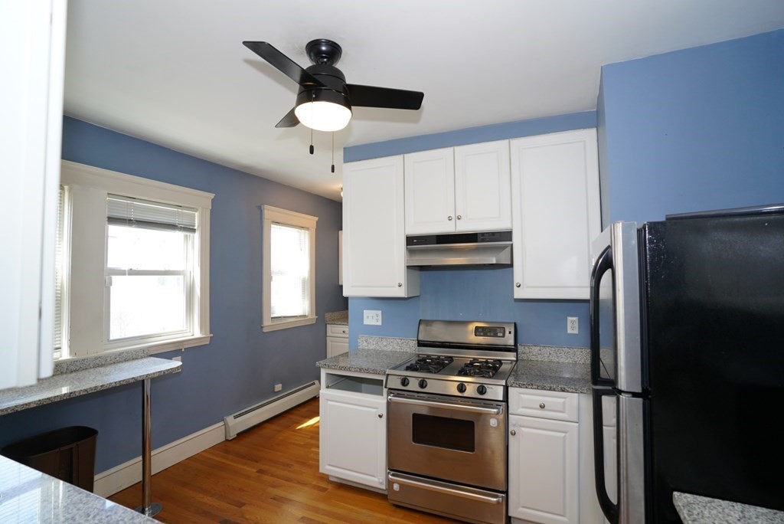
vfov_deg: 70.5
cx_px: 392
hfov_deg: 93.2
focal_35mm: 17
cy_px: 262
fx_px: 370
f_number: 4
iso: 1250
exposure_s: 1/160
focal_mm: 17
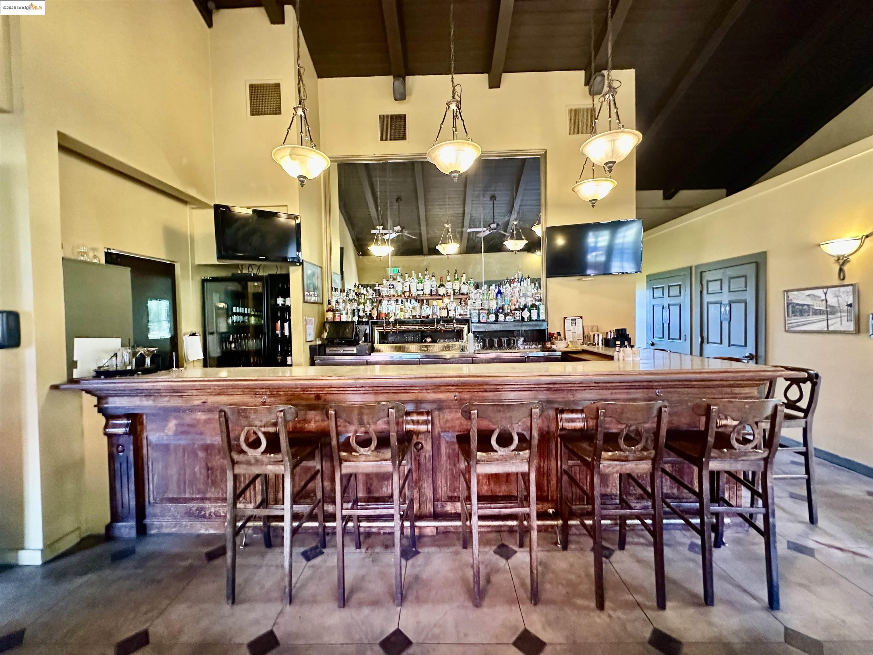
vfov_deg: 85.7
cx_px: 436
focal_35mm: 14
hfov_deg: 102.1
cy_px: 328
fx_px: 353
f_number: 2.2
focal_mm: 2.22
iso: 800
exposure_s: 1/60
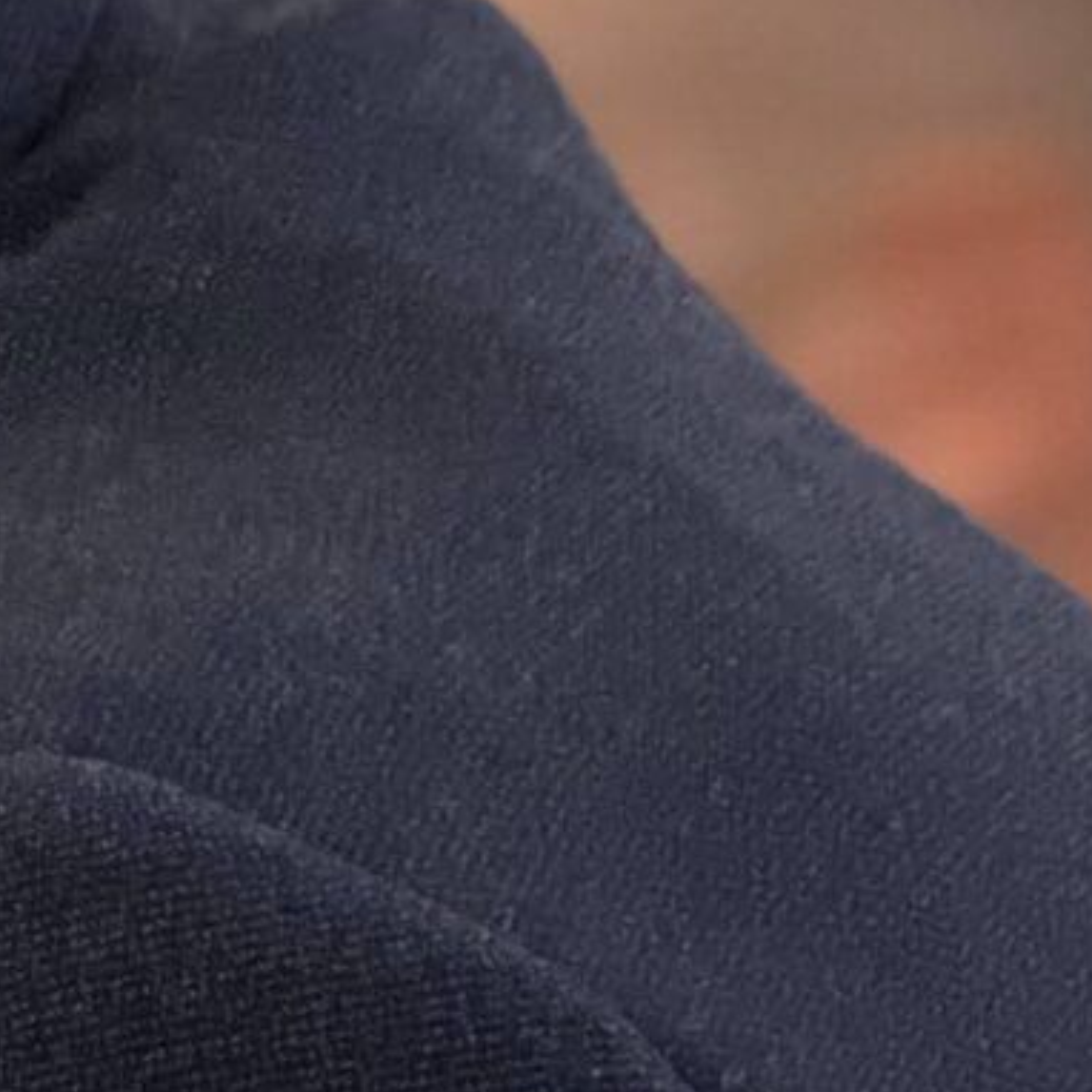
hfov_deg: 3.7
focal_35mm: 456
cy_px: 306
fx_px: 16275
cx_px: -2416
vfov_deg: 3.8
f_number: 2.8
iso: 400
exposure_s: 1/13
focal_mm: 9
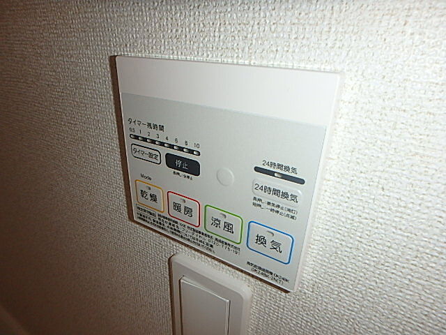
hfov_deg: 79.0
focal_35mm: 21
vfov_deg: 63.4
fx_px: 271
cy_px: 168
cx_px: 223
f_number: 3.5
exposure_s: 1/30
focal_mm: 3.7
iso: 200
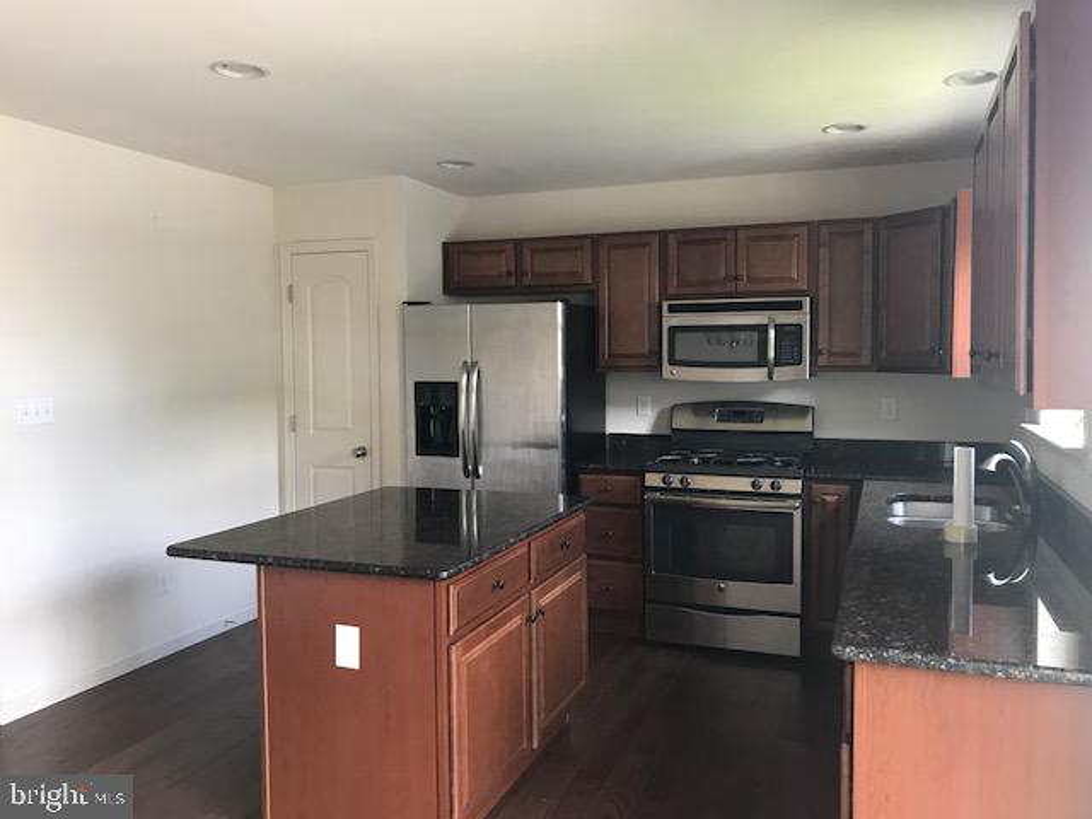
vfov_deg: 49.7
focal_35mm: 28
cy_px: 410
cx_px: 546
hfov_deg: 63.4
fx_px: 883
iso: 40
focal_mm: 3.99
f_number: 1.8
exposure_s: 1/17
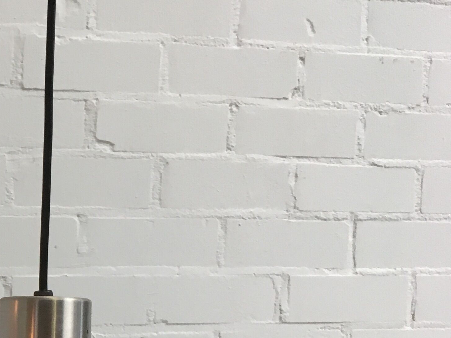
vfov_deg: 18.0
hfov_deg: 21.6
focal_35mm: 80
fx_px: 1042
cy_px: 333
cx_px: -162
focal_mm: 4.15
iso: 32
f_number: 2.2
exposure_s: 1/33
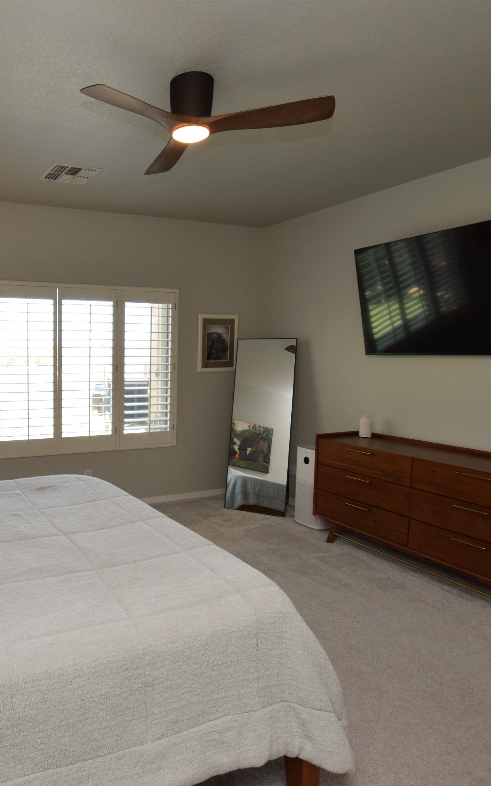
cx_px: 70
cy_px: 392
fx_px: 493
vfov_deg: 77.2
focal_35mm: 23
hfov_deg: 48.6
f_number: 5.6
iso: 640
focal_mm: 10
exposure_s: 1/125
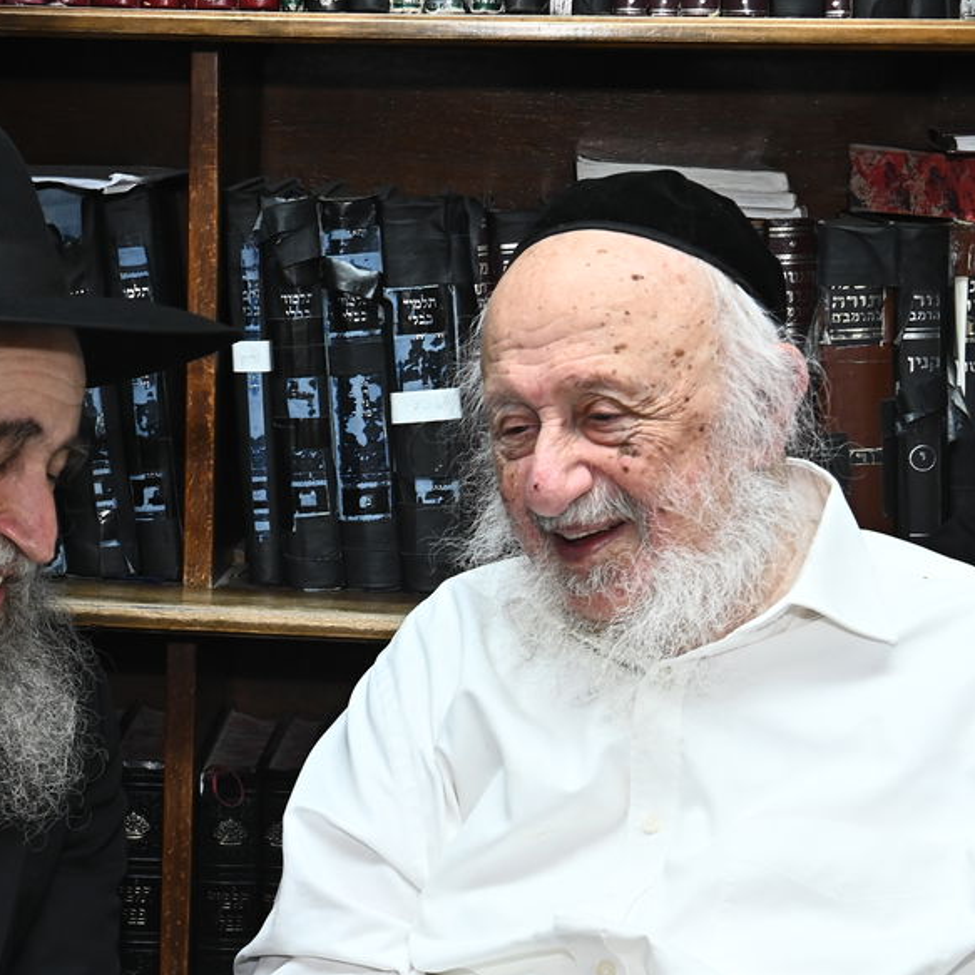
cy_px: 581
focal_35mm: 102
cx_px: 276
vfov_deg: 17.0
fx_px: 3250
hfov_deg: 17.0
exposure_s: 1/200
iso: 2000
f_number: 10
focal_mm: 50
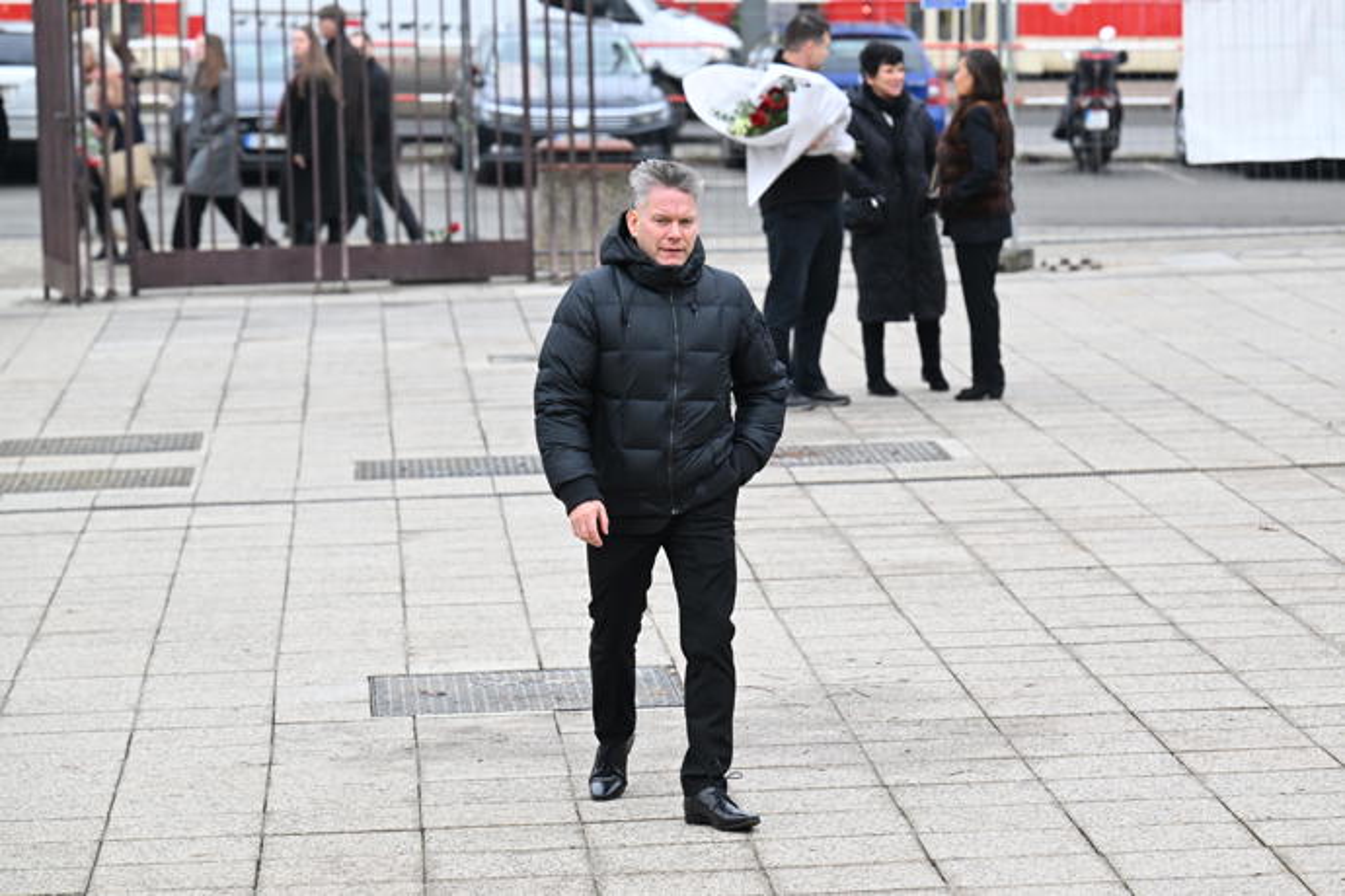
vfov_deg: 9.1
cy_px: 448
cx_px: 672
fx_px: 5604
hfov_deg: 13.7
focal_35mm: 150
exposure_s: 1/500
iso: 1000
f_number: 5.6
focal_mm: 150
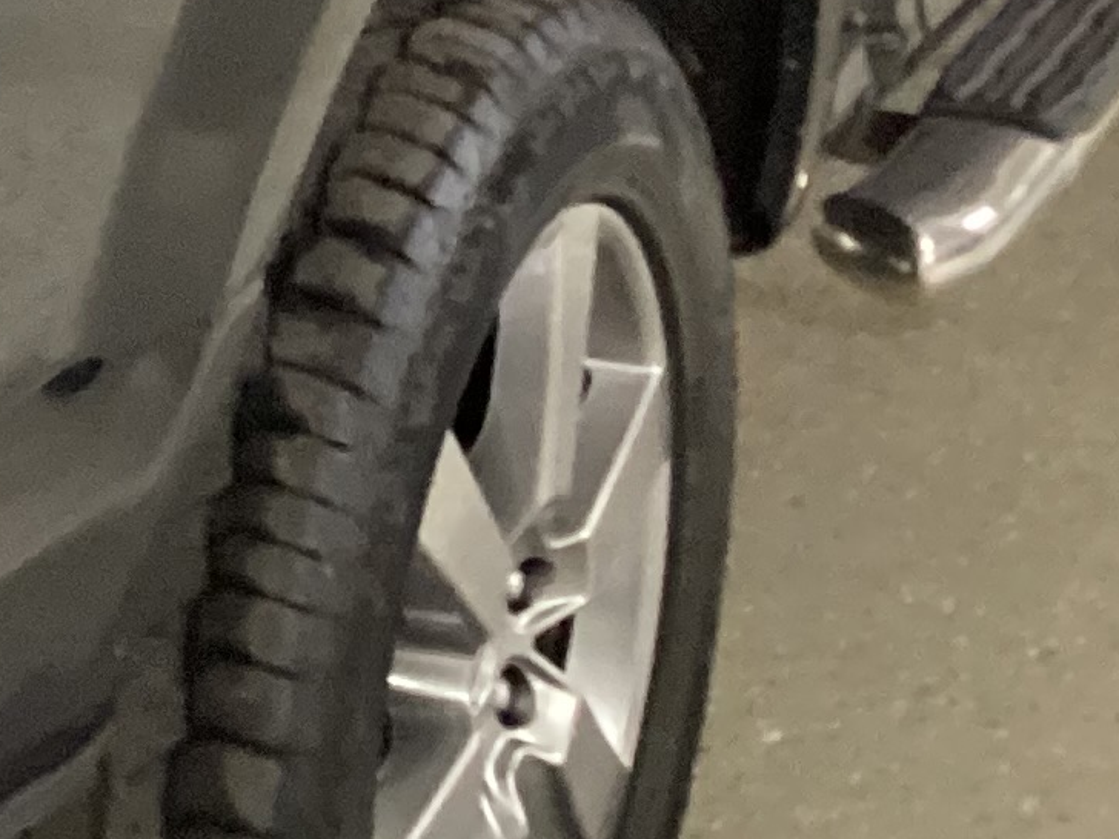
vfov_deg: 10.3
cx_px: -785
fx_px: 4493
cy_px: -427
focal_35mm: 139
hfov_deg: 13.1
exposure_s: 1/30
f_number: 2.4
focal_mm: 3.3
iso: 400
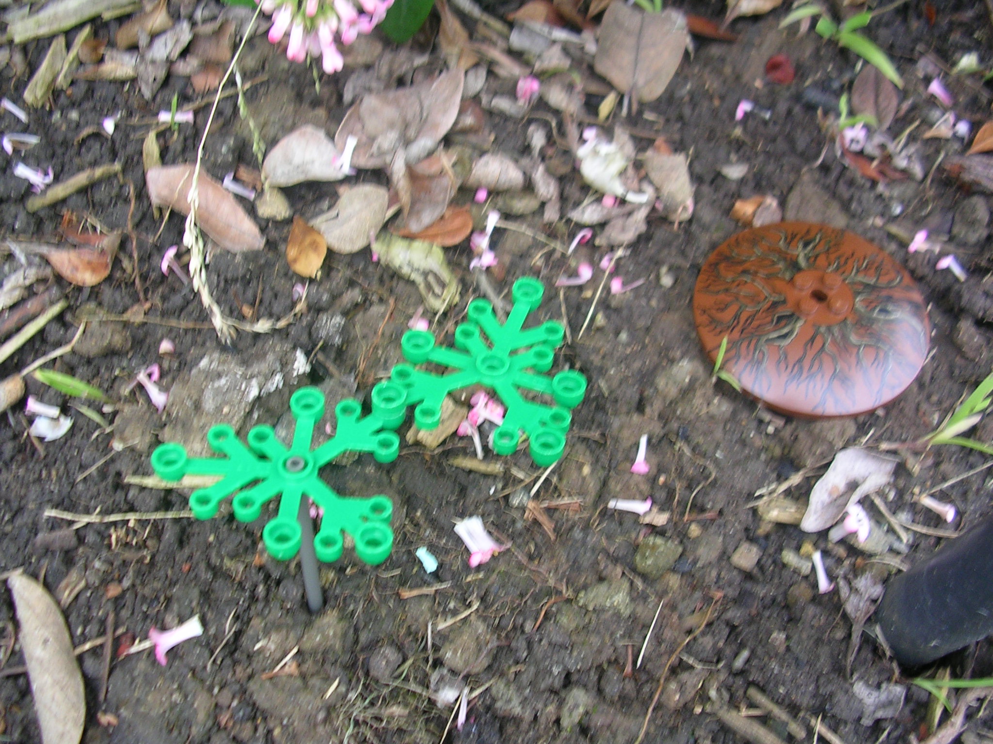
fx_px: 1090
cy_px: 372
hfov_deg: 49.0
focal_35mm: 38
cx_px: 496
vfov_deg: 37.7
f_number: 2.8
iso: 50
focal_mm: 5.8
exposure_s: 1/35.3
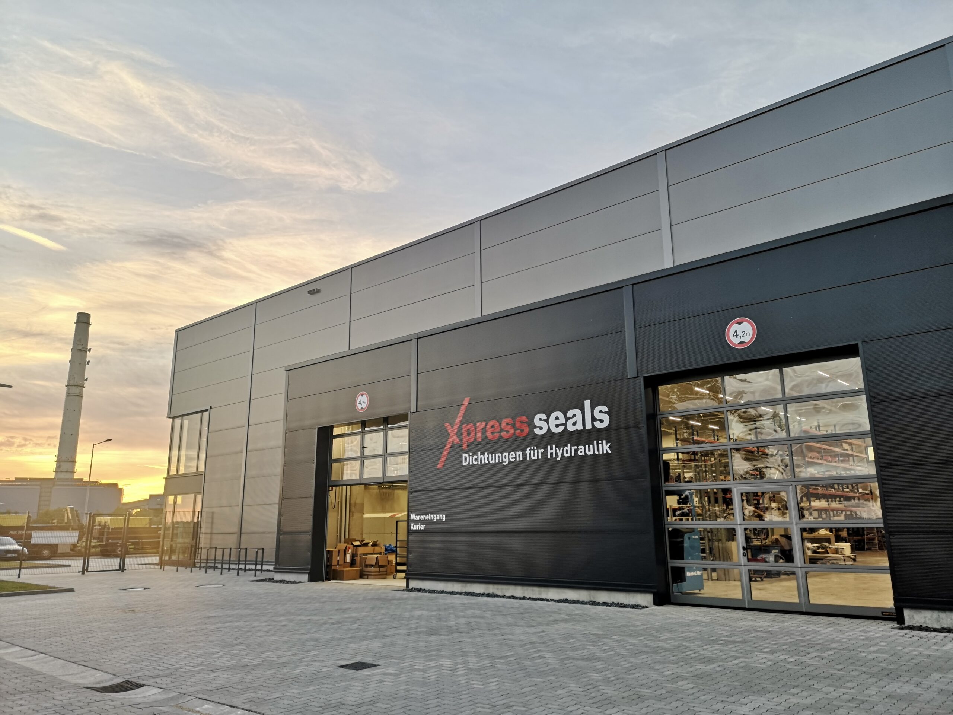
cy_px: 358
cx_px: 476
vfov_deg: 51.4
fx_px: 743
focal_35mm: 27
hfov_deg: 65.3
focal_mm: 5.58
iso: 64
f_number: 1.8
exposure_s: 1/100
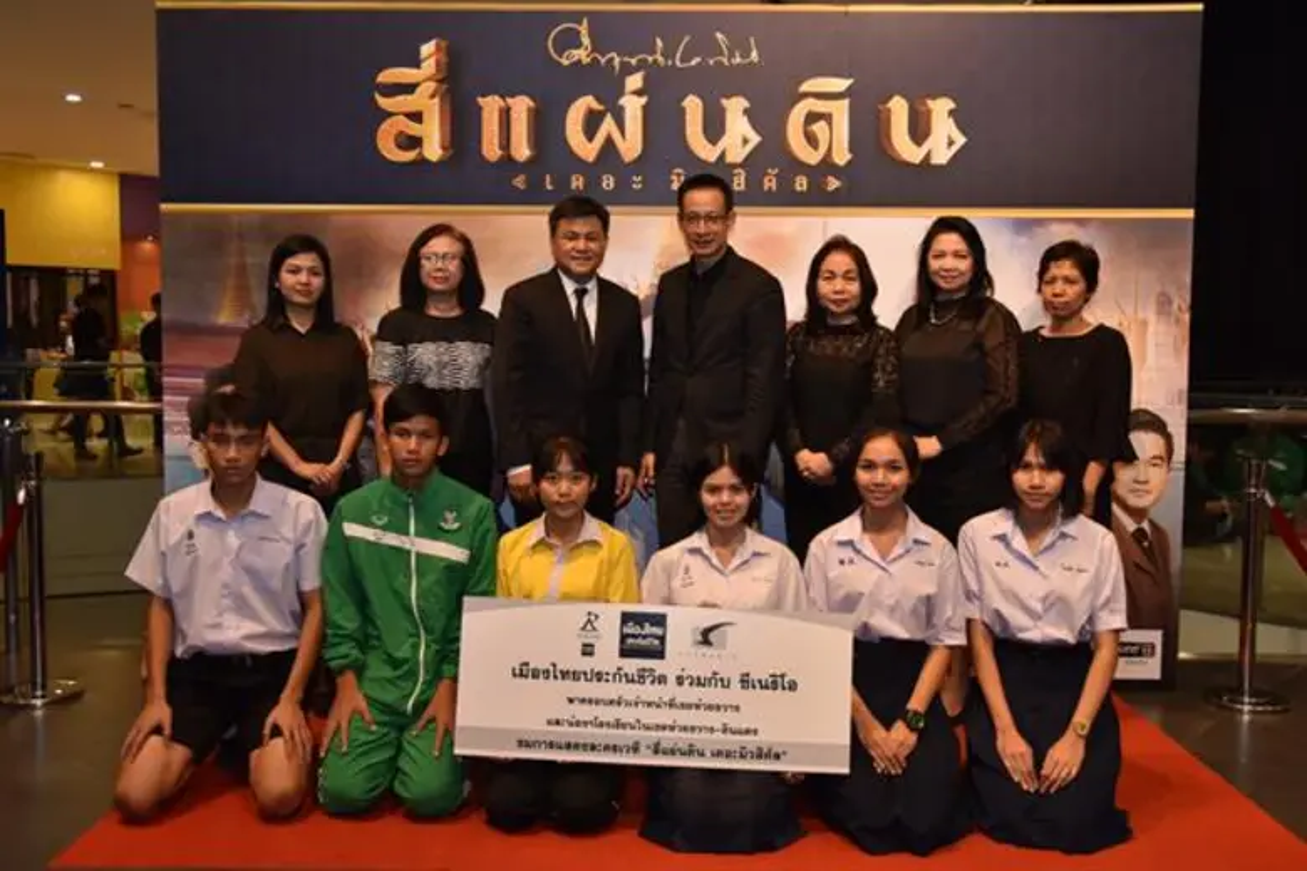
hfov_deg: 60.3
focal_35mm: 31
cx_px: 654
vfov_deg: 42.3
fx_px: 1125
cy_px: 436
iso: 1000
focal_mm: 31
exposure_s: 1/125
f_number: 4
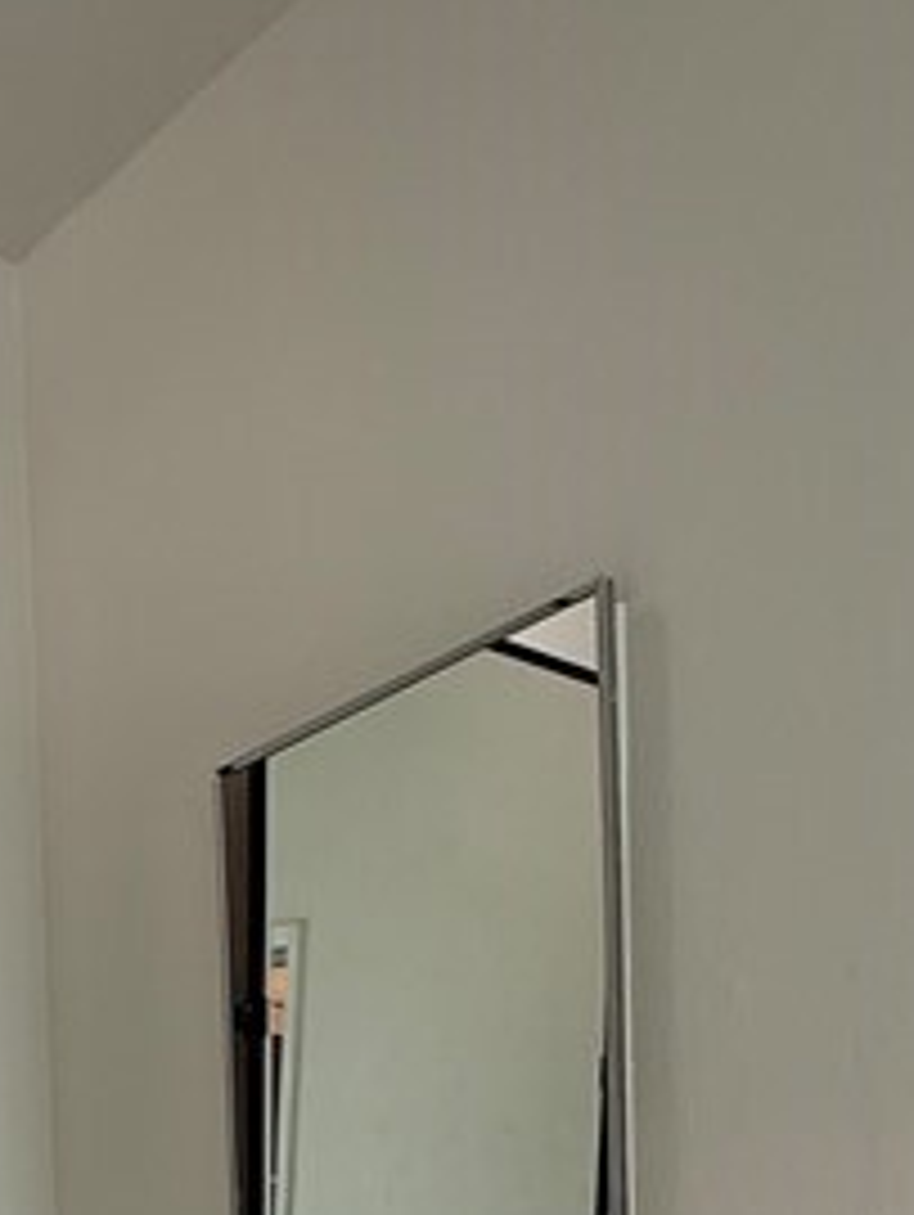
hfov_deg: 26.9
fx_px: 1863
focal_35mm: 53
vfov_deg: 28.5
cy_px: 1638
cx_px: 144
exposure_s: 1/120
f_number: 2.2
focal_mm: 2.22
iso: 100
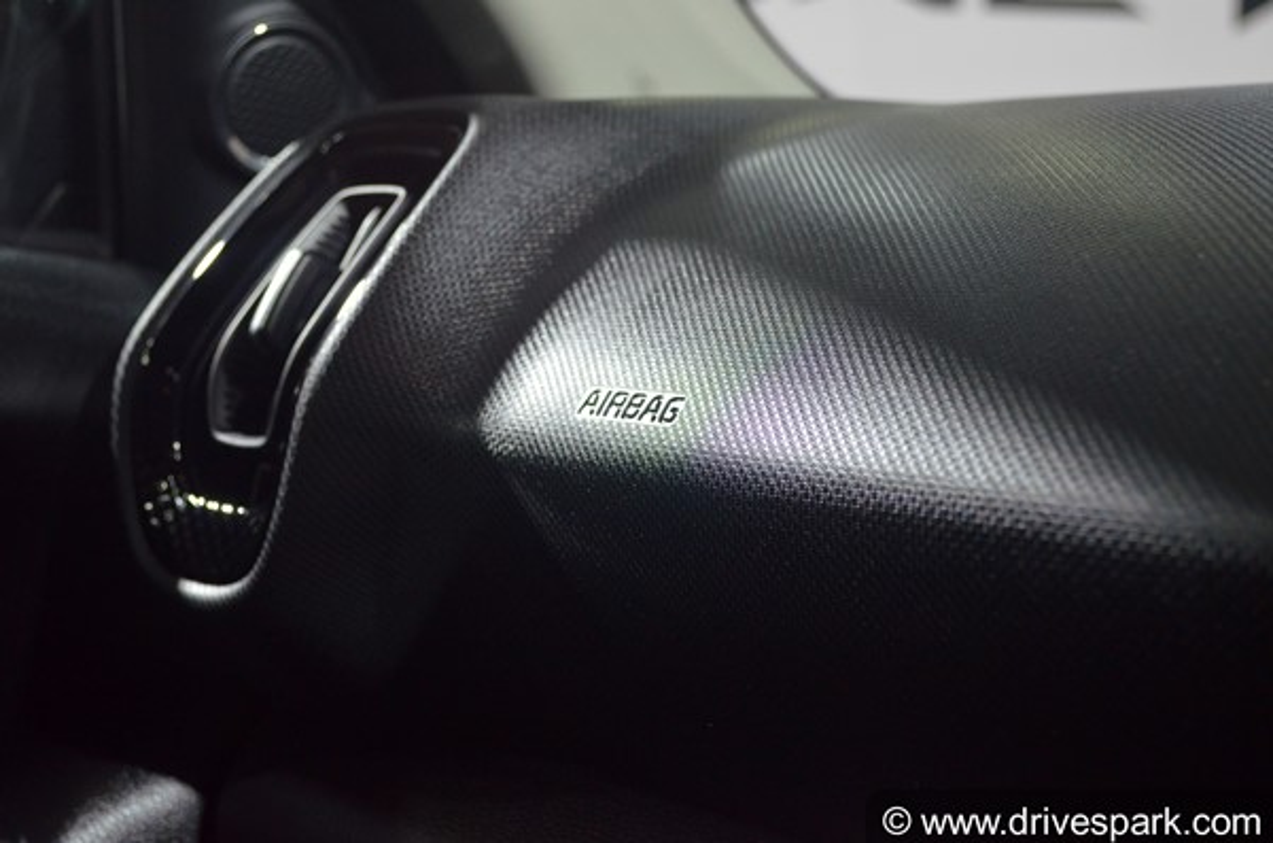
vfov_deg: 25.6
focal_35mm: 52
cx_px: 636
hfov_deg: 37.9
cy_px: 422
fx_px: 1852
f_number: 5
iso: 1600
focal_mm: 35
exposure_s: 1/800
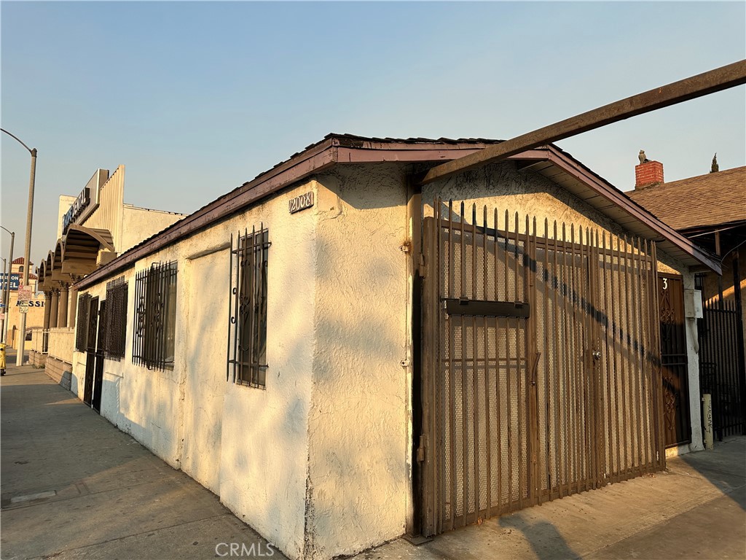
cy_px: 280
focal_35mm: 24
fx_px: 517
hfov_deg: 71.6
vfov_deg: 56.8
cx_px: 373
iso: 80
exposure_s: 1/3597
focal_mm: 6.86
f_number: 1.78
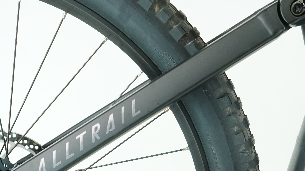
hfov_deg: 30.4
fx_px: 558
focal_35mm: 69
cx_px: 202
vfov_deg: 16.7
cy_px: 210
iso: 2500
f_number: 5
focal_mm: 31
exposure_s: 1/200
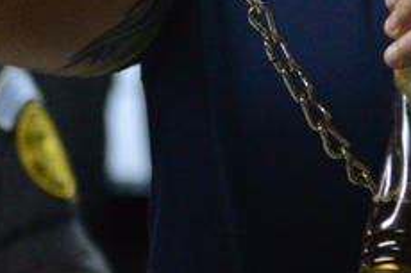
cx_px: 629
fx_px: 4438
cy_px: -74
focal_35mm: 389
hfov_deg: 5.3
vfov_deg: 3.5
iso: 3200
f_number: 2.8
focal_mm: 95
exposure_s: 1/160
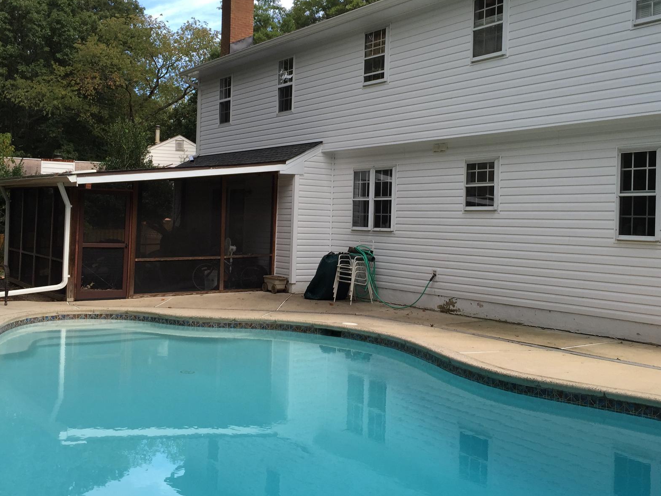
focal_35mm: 38
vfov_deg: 37.7
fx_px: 726
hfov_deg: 48.9
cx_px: 365
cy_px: 234
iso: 32
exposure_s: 1/542
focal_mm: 4.15
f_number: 2.2
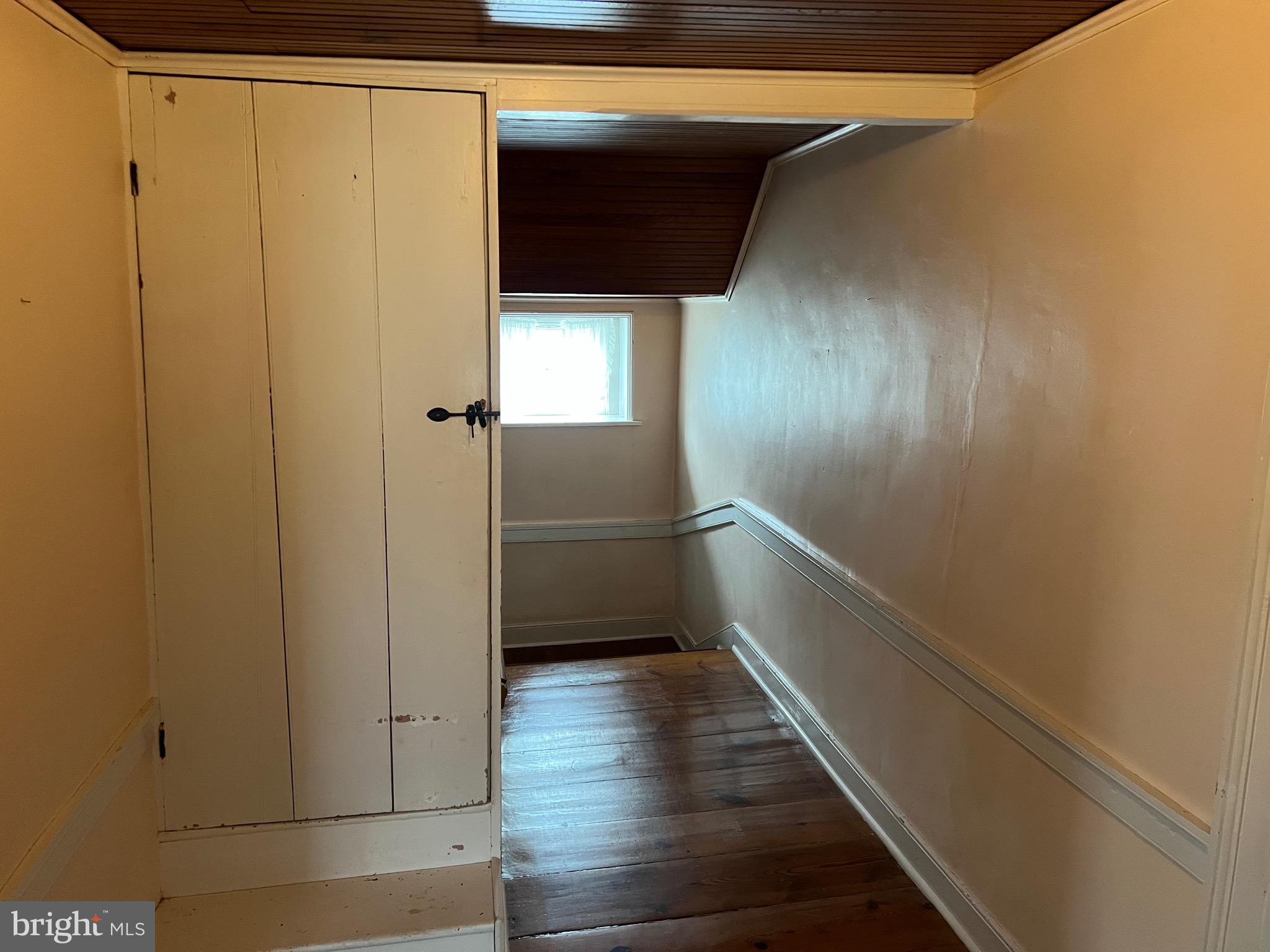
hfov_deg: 67.3
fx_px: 954
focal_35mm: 26
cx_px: 635
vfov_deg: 53.1
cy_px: 476
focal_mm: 5.7
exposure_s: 1/60
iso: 400
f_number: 1.5
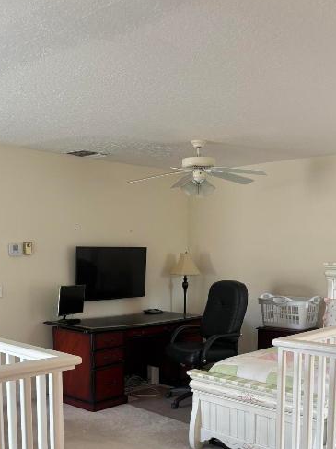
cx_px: 178
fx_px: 531
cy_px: 326
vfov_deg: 44.5
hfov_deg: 35.1
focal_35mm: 41
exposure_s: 1/60
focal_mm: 5.96
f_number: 1.6
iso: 125
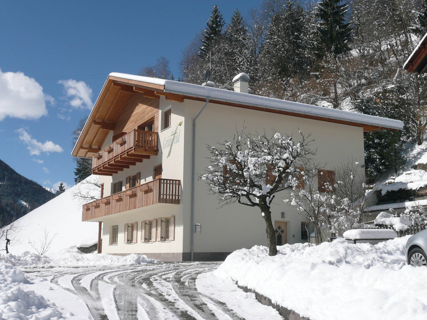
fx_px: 555
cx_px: 214
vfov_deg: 32.2
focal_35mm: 45
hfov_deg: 42.1
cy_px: 160
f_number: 10
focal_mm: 7.3
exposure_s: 1/320
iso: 100
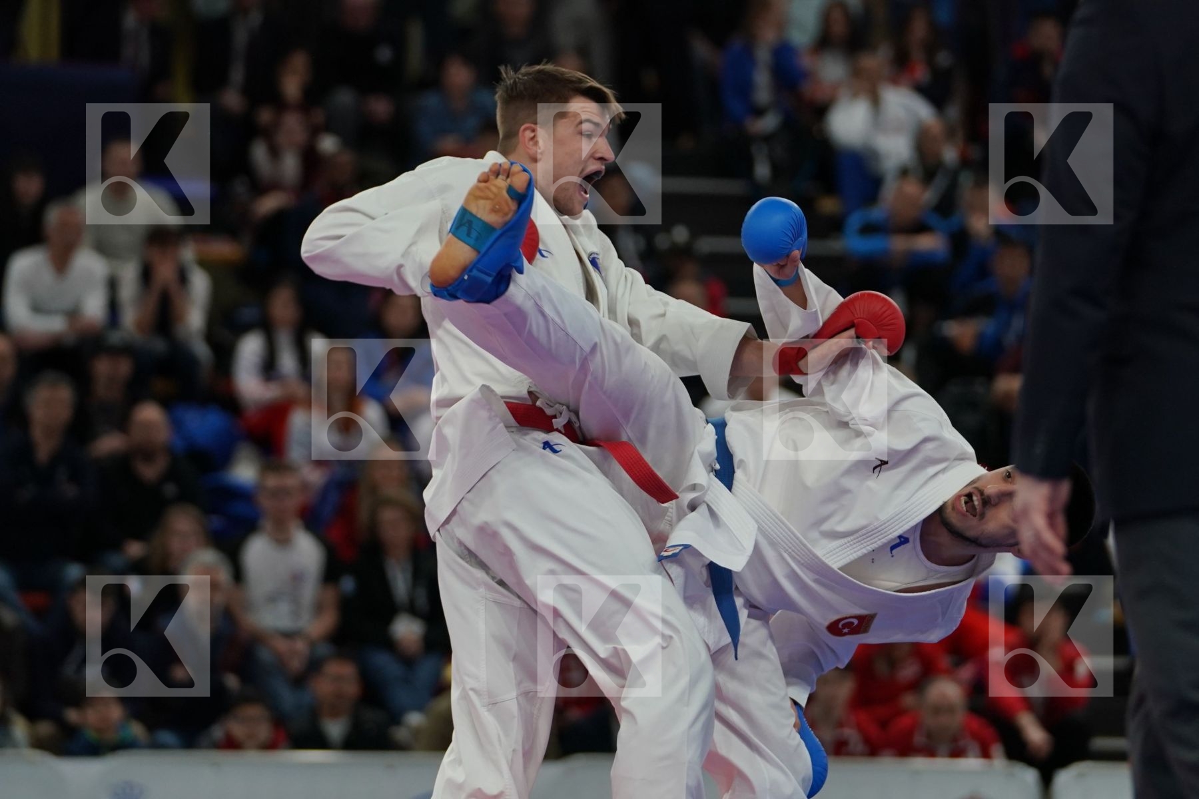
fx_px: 6727
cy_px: 400
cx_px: 600
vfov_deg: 6.8
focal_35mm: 202
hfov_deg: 10.2
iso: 1250
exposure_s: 1/1000
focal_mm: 135
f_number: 2.8
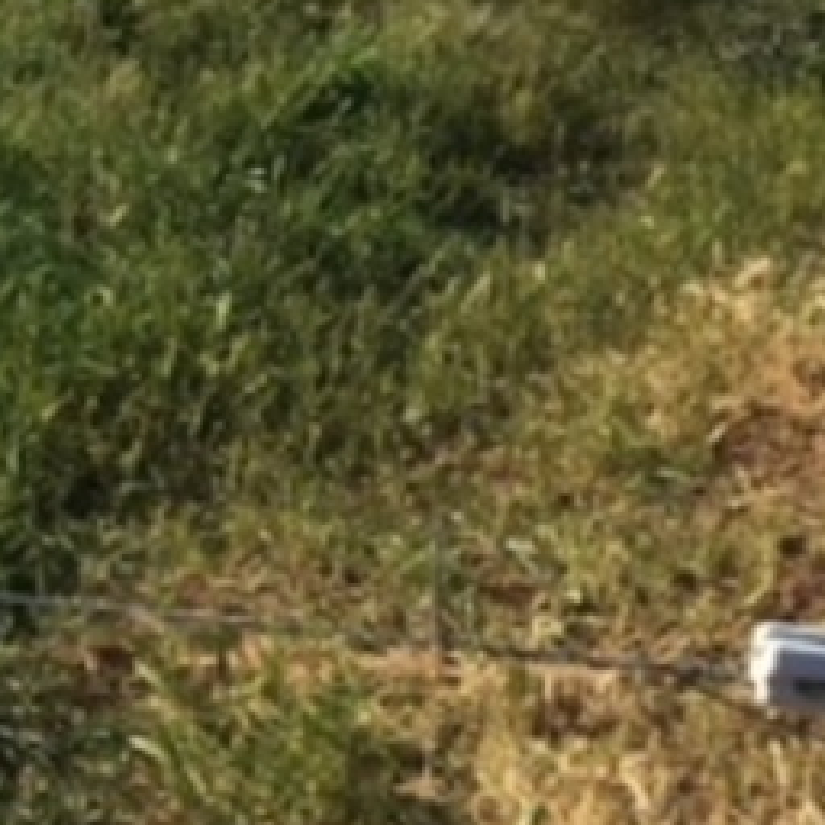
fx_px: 3236
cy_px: -61
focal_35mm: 120
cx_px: -857
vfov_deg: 14.2
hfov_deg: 12.6
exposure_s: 1/2262
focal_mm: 4.15
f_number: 2.2
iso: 25
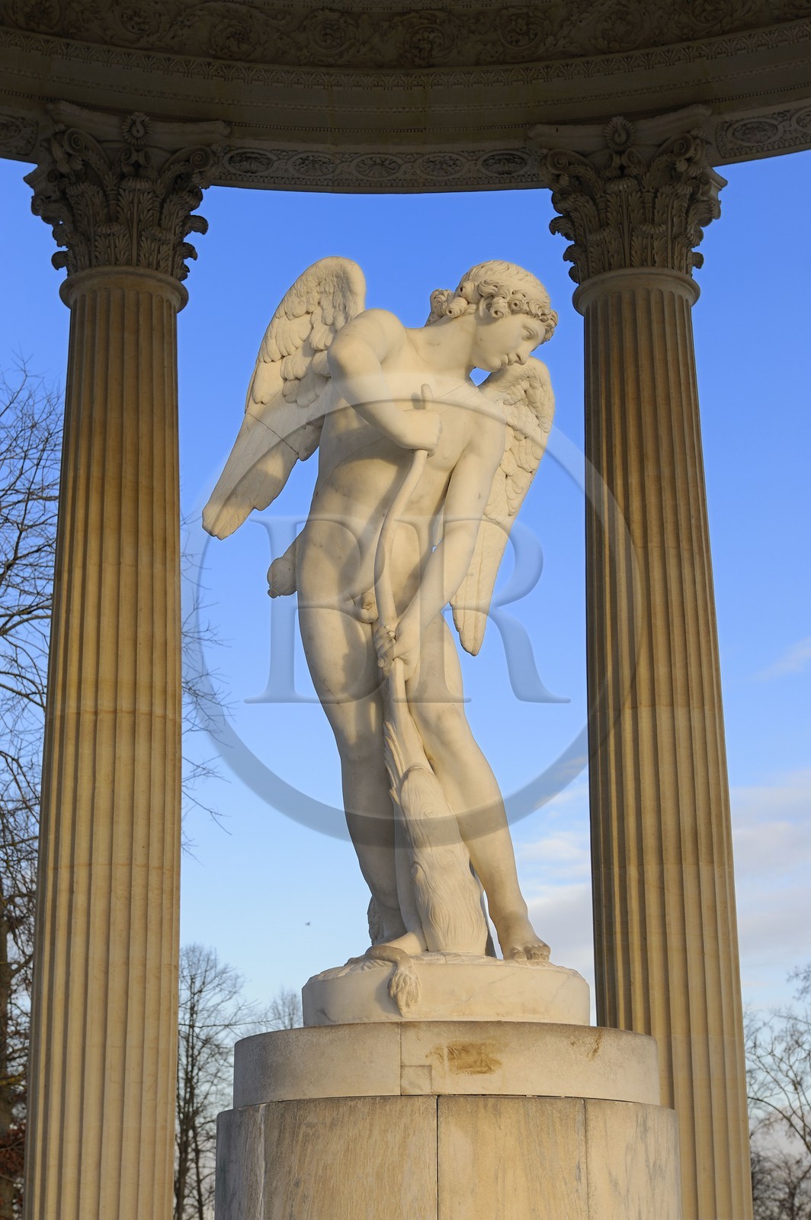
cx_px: 406
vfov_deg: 28.9
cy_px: 610
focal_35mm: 70
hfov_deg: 19.4
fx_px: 2369
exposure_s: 1/125
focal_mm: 70
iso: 200
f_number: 10
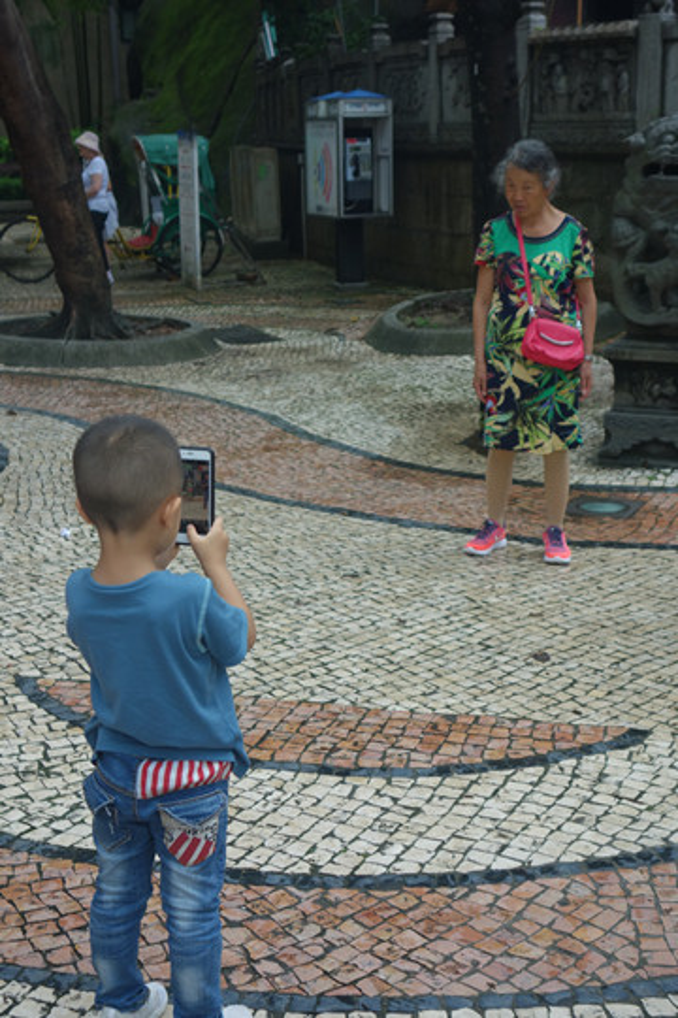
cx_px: 339
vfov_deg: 38.9
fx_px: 1441
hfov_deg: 26.5
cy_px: 509
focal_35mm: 51
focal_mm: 19.1
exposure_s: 1/250
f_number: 3.5
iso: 320
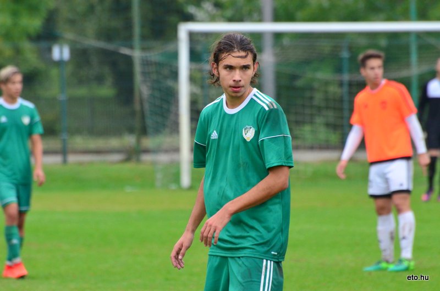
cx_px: 220
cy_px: 146
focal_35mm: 450
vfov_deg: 3.0
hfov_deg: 4.6
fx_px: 5489
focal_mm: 300
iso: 2000
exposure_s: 1/640
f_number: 7.1
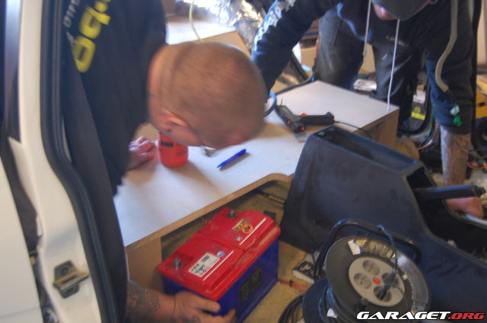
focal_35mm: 42
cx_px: 244
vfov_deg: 31.8
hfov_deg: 46.5
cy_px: 162
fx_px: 567
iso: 800
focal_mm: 28
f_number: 4.2
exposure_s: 1/8
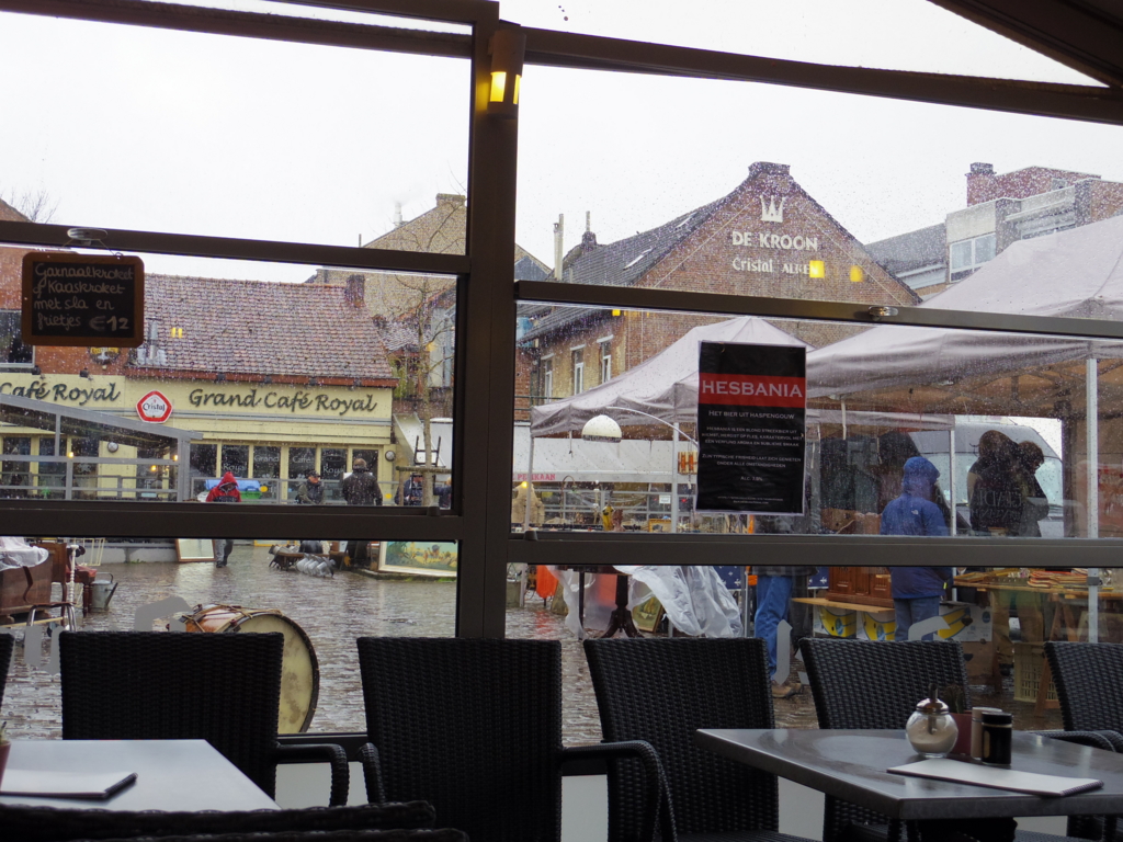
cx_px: 562
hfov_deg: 39.7
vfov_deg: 30.3
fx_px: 1557
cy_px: 421
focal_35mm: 48
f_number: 3.5
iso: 320
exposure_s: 1/60
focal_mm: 10.4
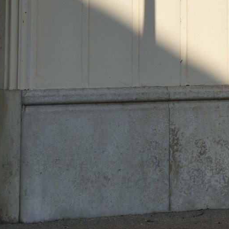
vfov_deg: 7.1
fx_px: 1774
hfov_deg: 7.4
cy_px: -242
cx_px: 186
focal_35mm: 237
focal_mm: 60
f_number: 16
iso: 200
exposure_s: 1/200
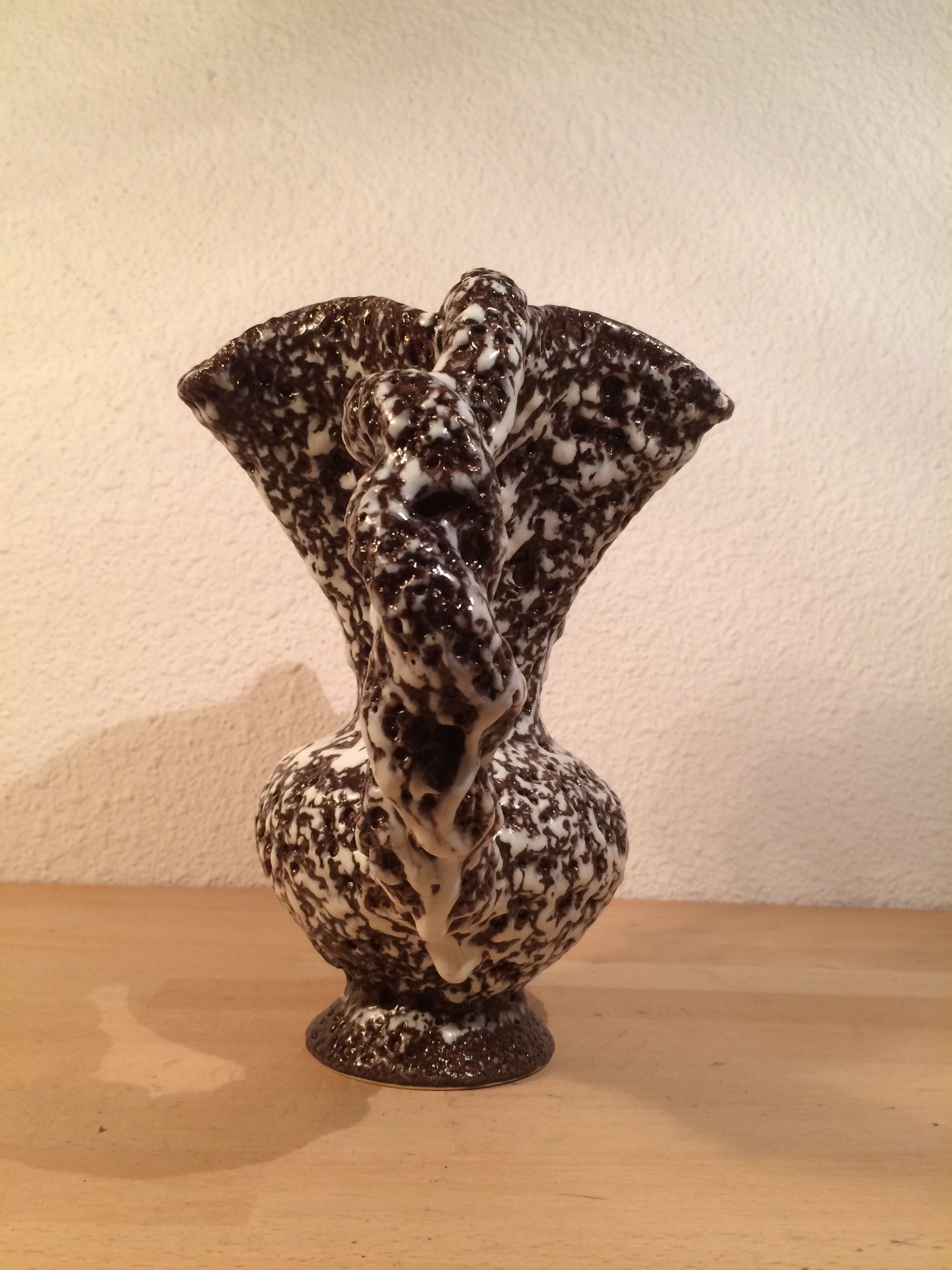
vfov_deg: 61.7
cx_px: 476
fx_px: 1063
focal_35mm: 29
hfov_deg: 48.2
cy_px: 635
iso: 64
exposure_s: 1/33
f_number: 2.2
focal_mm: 4.15
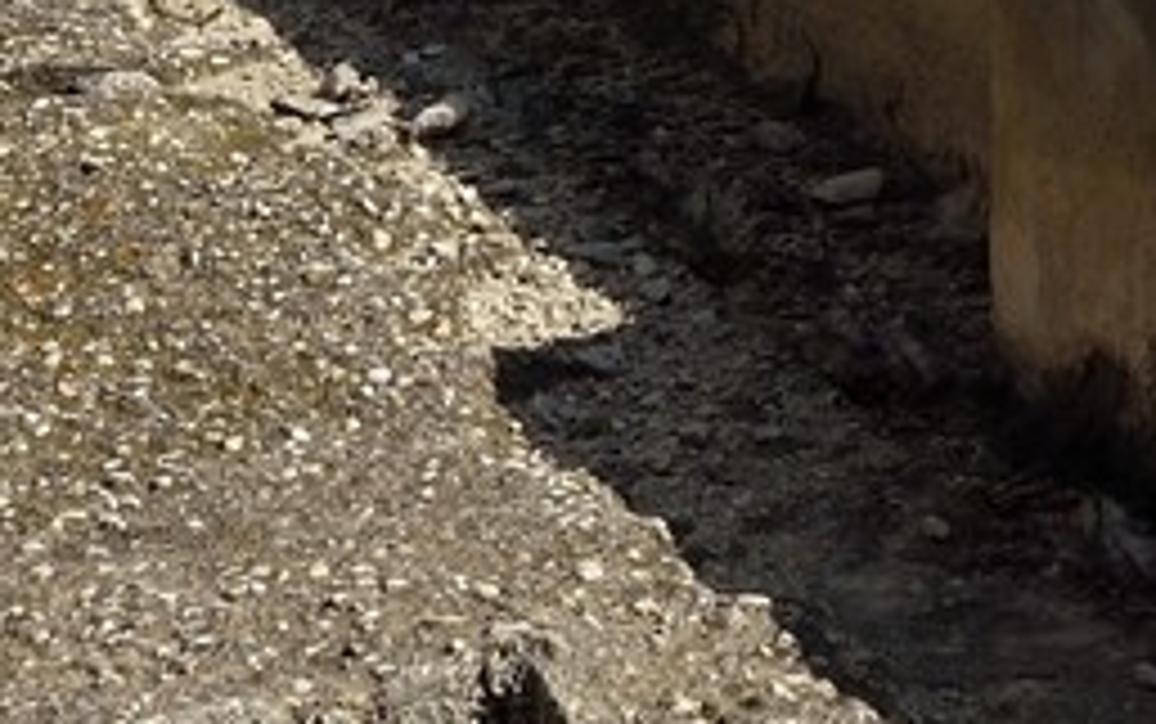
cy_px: -1664
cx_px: 1484
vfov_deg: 6.4
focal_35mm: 184
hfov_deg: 11.1
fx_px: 5801
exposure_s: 1/250
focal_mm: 29
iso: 200
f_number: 14
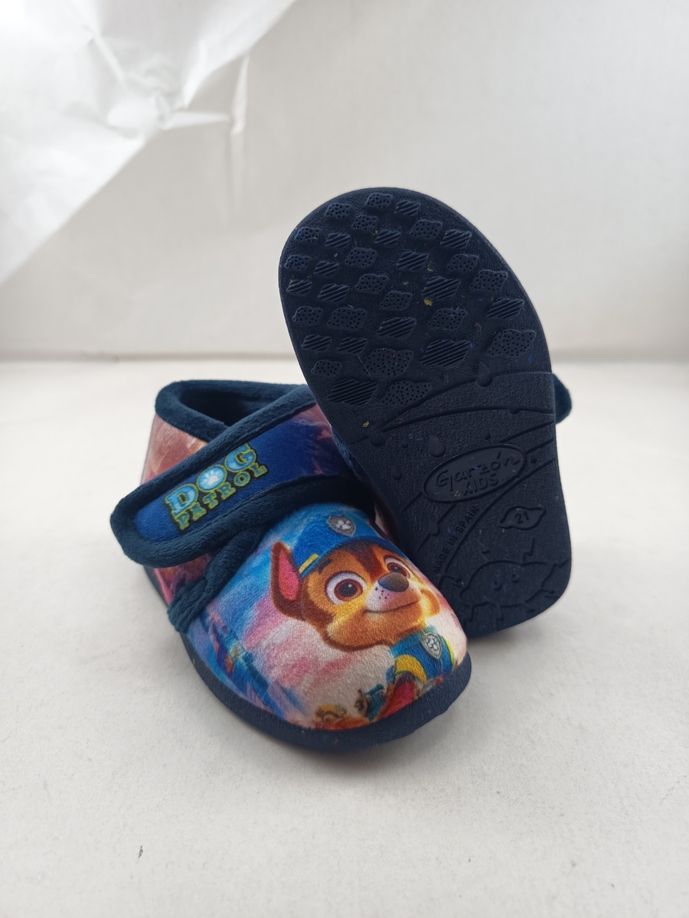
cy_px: 459
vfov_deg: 71.6
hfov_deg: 56.8
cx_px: 344
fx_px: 637
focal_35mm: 24
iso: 112
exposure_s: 1/100
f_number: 1.7
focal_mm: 5.27
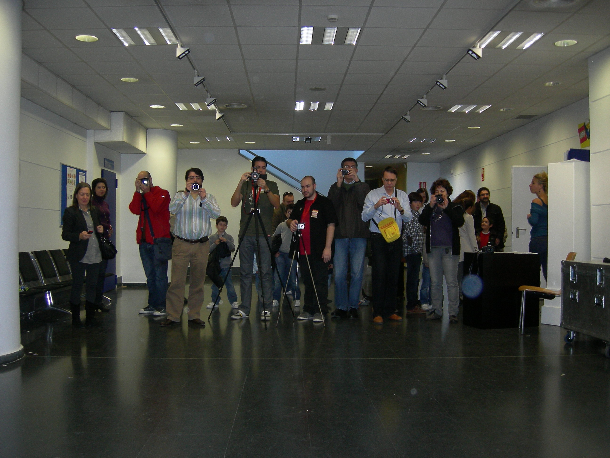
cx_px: 305
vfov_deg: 39.7
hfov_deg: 51.4
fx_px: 634
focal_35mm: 36
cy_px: 229
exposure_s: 1/60.1
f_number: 2.7
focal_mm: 7.5
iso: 200
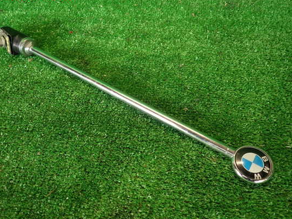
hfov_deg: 63.4
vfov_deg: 49.7
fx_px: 236
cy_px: 112
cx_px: 136
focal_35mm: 28
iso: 200
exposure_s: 1/50
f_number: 2
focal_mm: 4.5
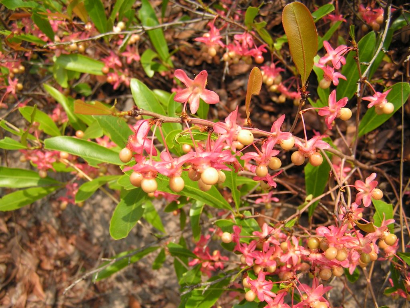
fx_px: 450
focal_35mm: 38
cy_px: 154
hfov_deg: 49.0
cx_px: 205
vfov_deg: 37.7
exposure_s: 1/400
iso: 50
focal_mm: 6.3
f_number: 2.8
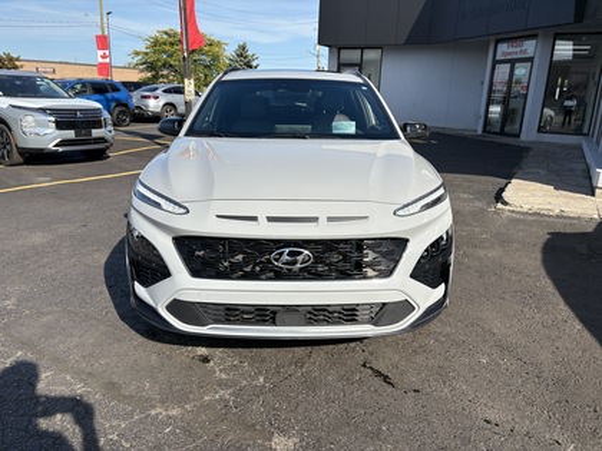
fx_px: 452
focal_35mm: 26
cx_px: 301
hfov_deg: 67.3
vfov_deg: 53.1
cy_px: 226
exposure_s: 1/3279
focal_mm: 5.96
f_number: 1.6
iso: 50
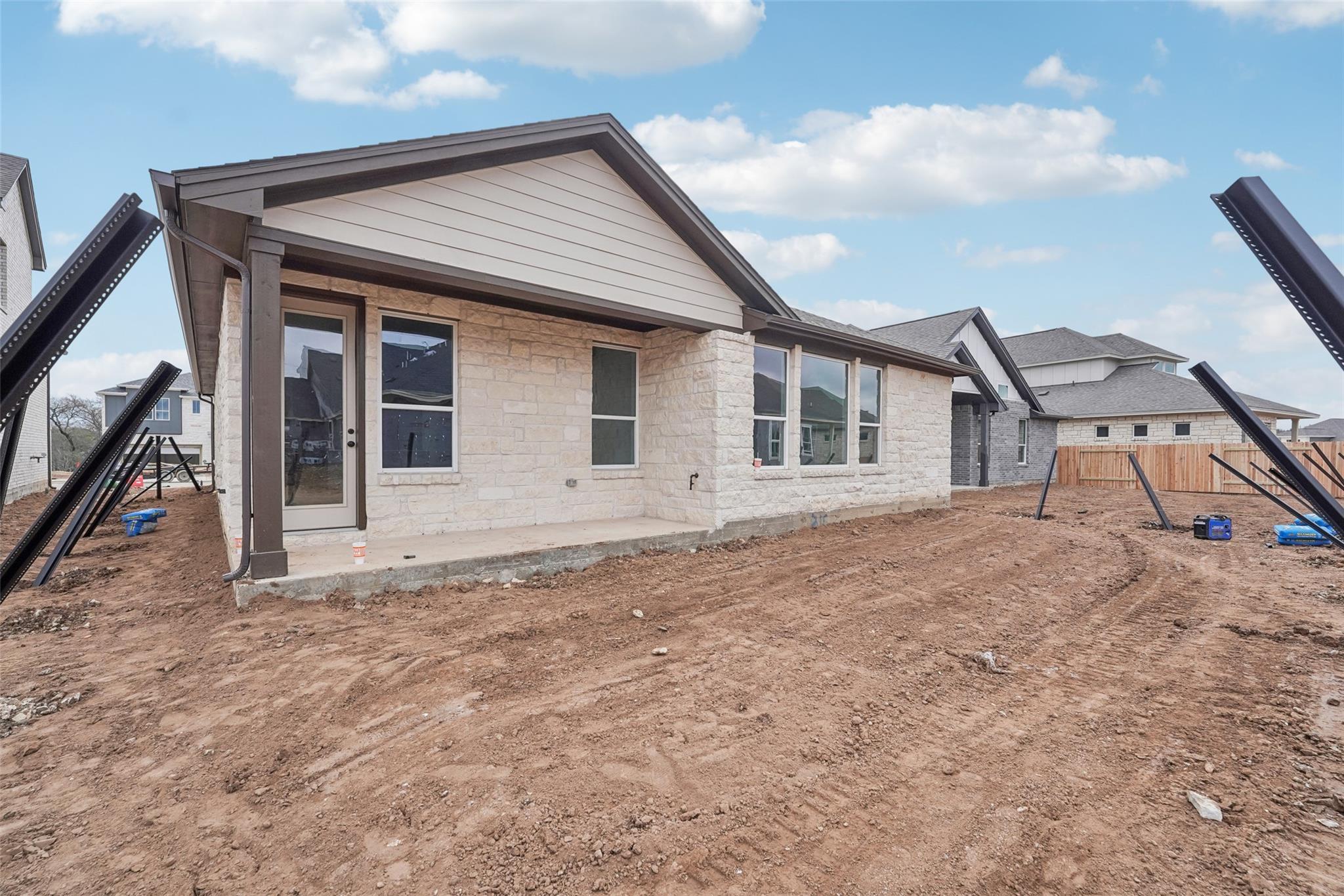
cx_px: 672
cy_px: 448
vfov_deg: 81.2
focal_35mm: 14
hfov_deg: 104.3
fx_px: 523
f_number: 8
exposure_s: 1/1250
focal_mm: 14
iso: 800
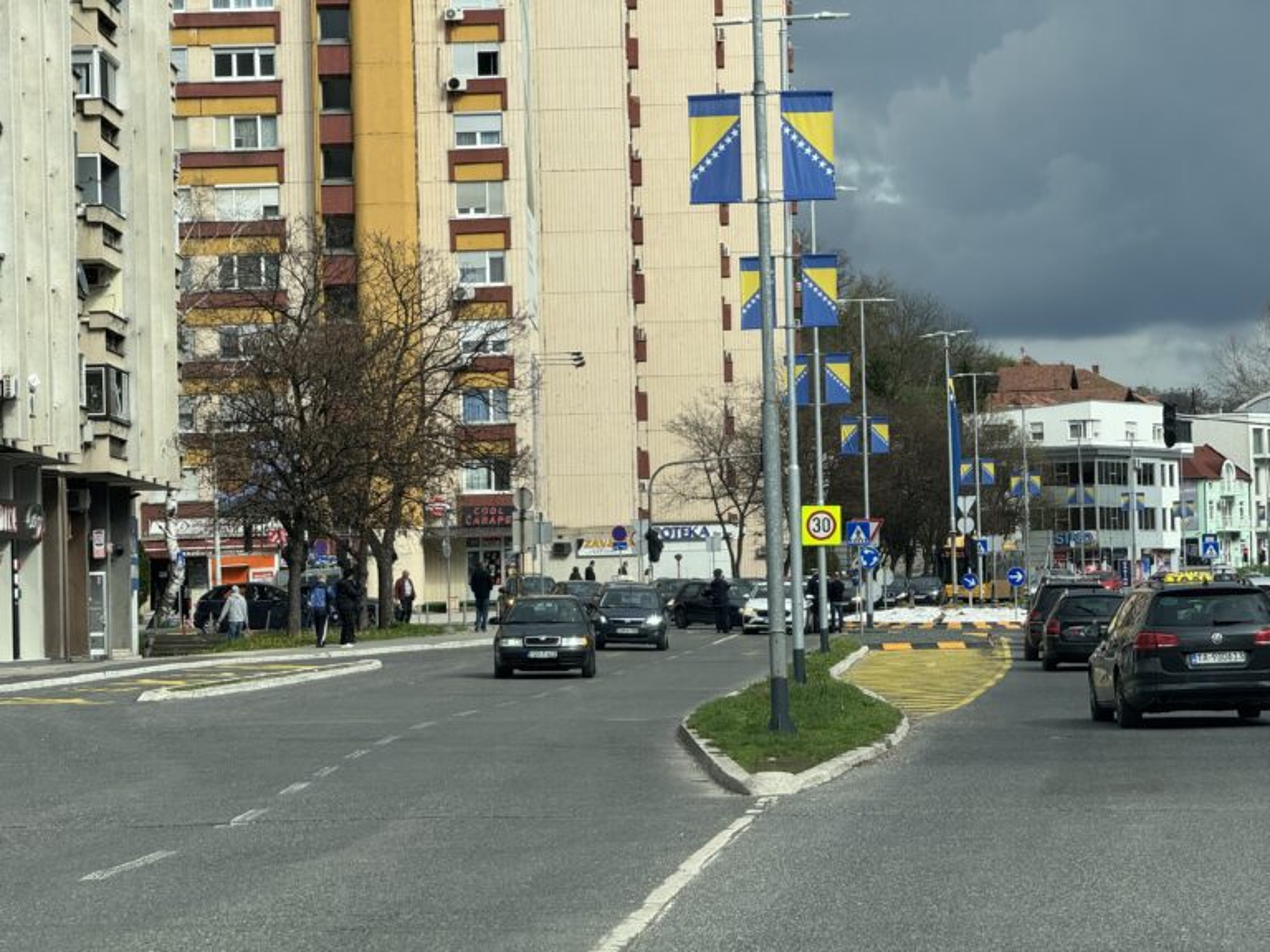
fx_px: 4403
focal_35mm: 120
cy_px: 476
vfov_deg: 12.3
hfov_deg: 16.4
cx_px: 635
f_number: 2.8
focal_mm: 15.66
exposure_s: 1/661
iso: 50
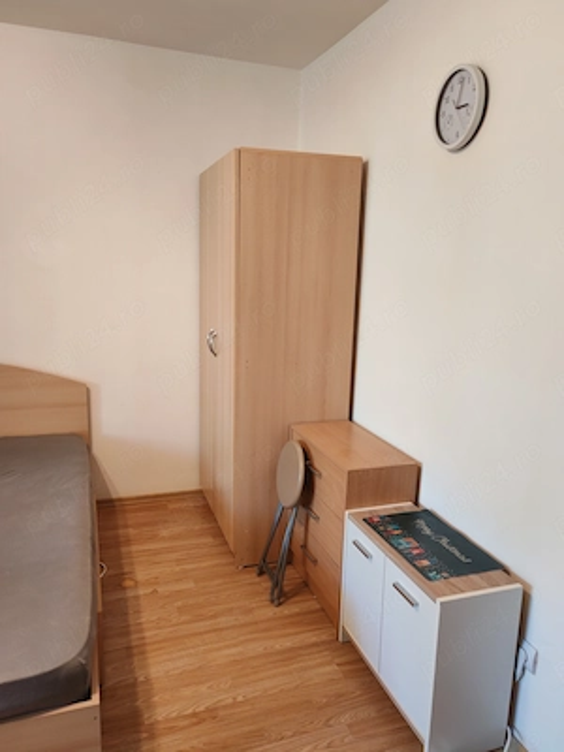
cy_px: 376
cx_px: 282
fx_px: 587
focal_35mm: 27
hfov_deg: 51.4
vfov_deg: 65.3
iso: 500
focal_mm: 5.52
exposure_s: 1/25
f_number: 1.95
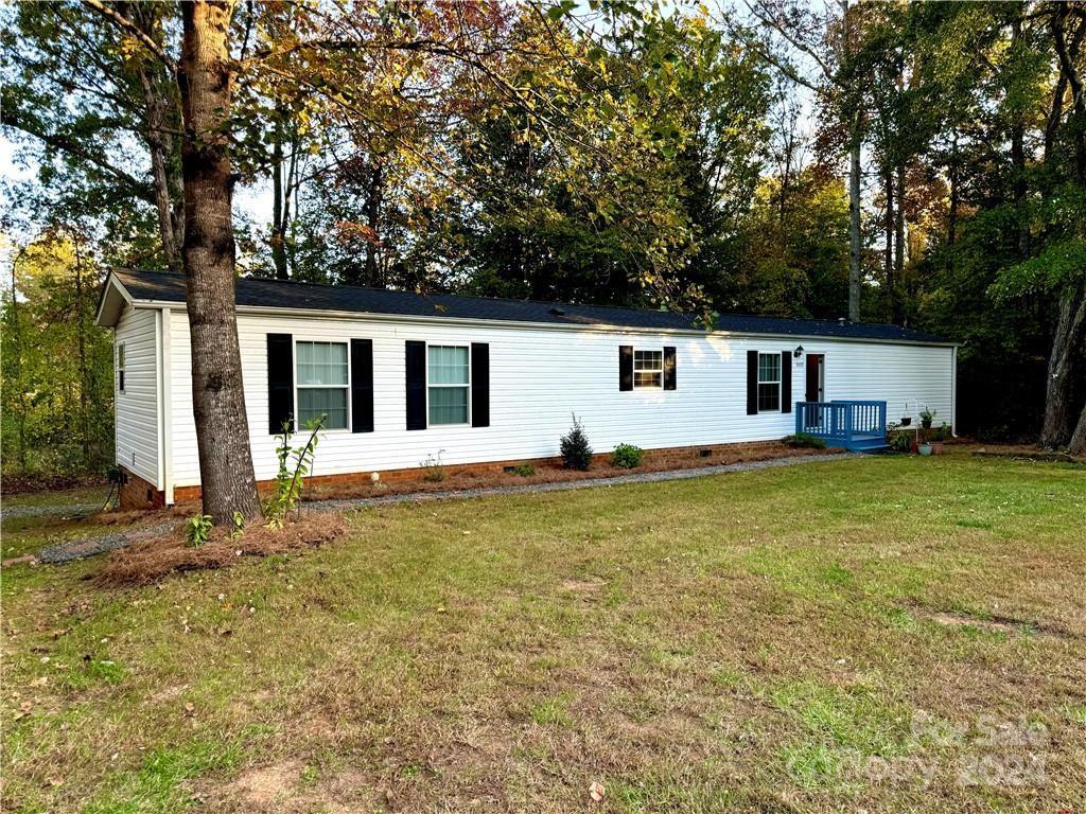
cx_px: 543
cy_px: 407
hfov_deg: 71.6
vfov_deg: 56.8
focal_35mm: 24
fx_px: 753
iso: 64
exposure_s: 1/201
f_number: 1.78
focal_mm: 6.76
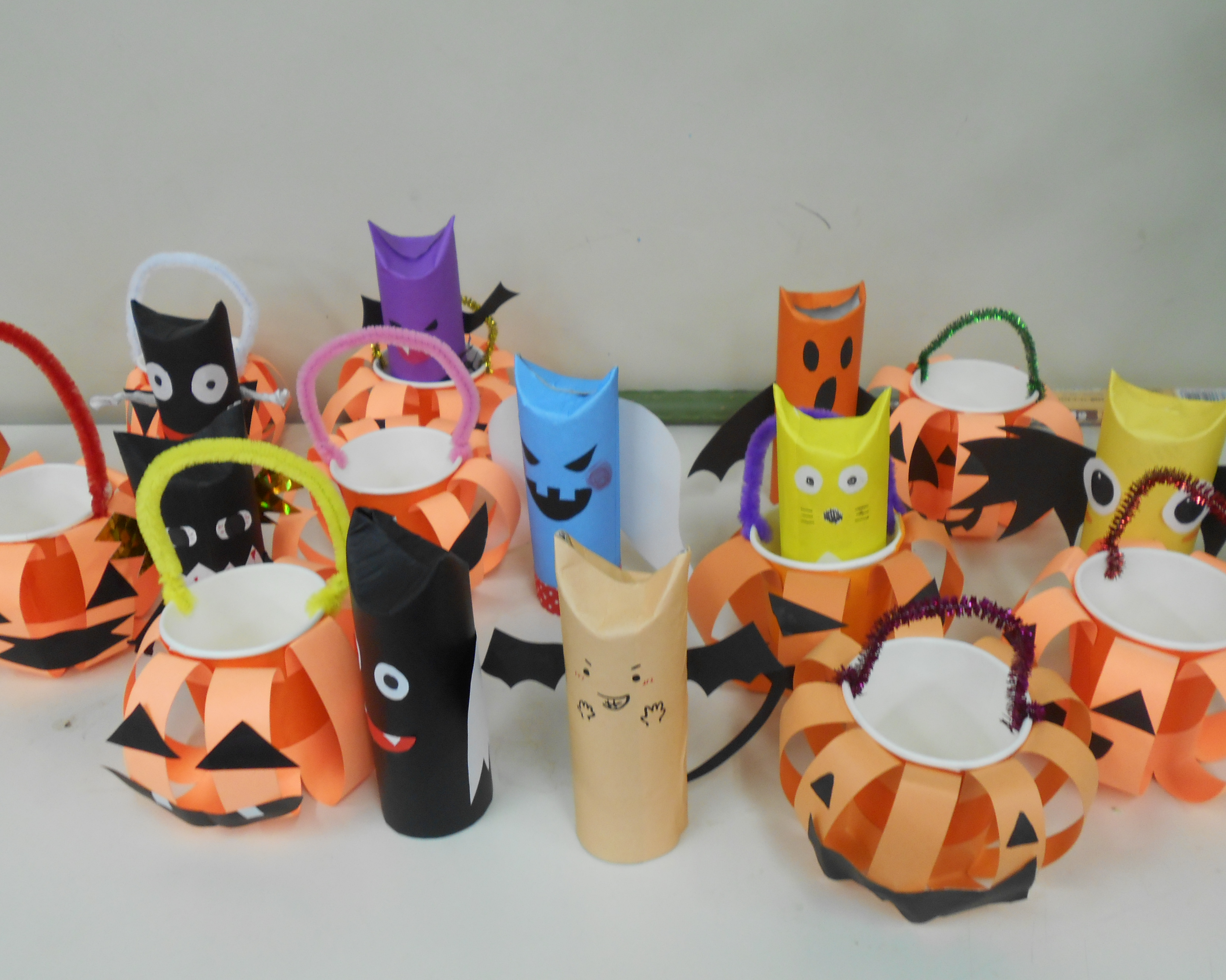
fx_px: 1161
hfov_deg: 55.7
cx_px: 606
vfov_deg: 45.8
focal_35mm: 32
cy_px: 488
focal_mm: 5.1
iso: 160
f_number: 3.4
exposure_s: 1/30
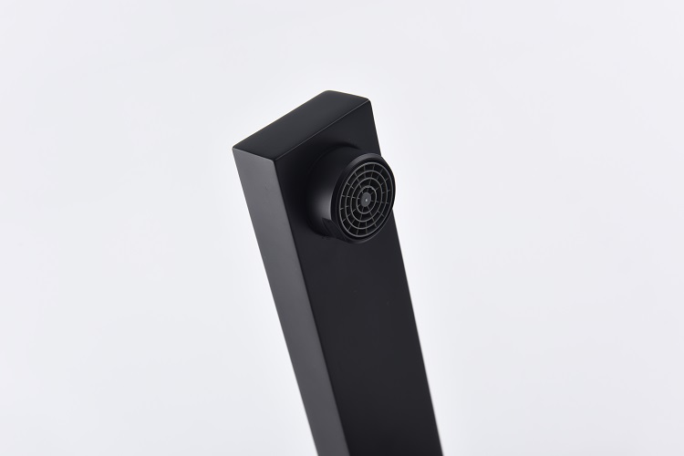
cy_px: 228
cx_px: 342
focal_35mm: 60
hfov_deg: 33.4
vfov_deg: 22.6
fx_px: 1140
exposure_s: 1/125
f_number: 10
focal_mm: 60
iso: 100
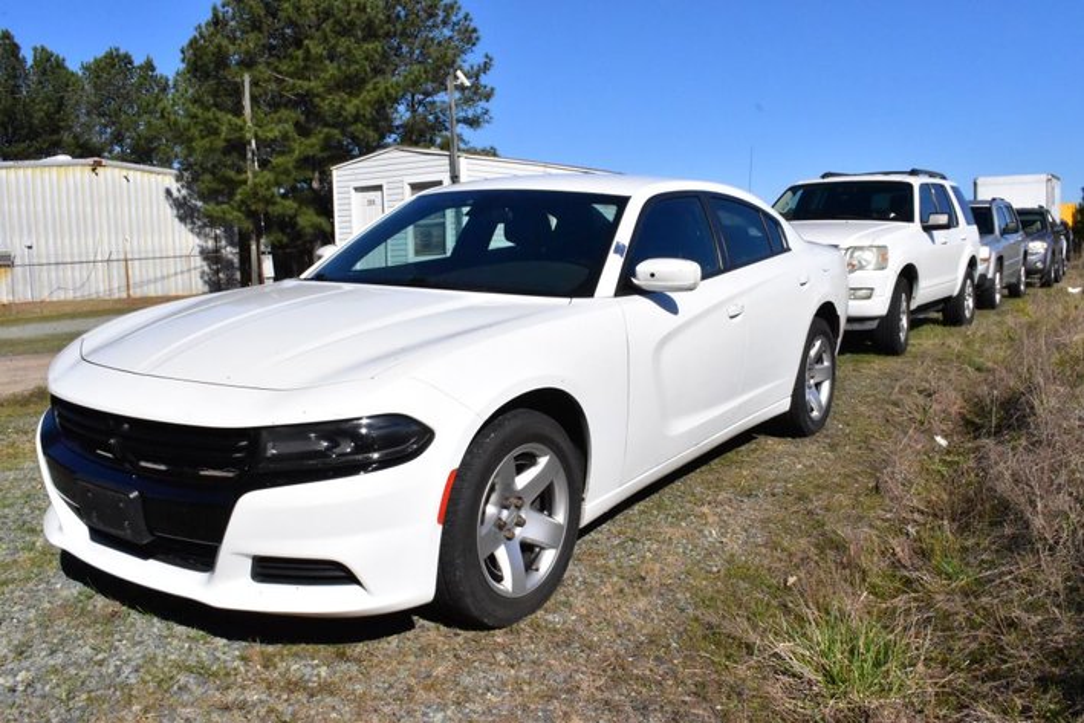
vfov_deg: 41.7
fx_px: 949
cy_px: 362
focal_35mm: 32
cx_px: 542
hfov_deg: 59.5
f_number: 25
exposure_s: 1/3200
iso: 6400
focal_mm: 21
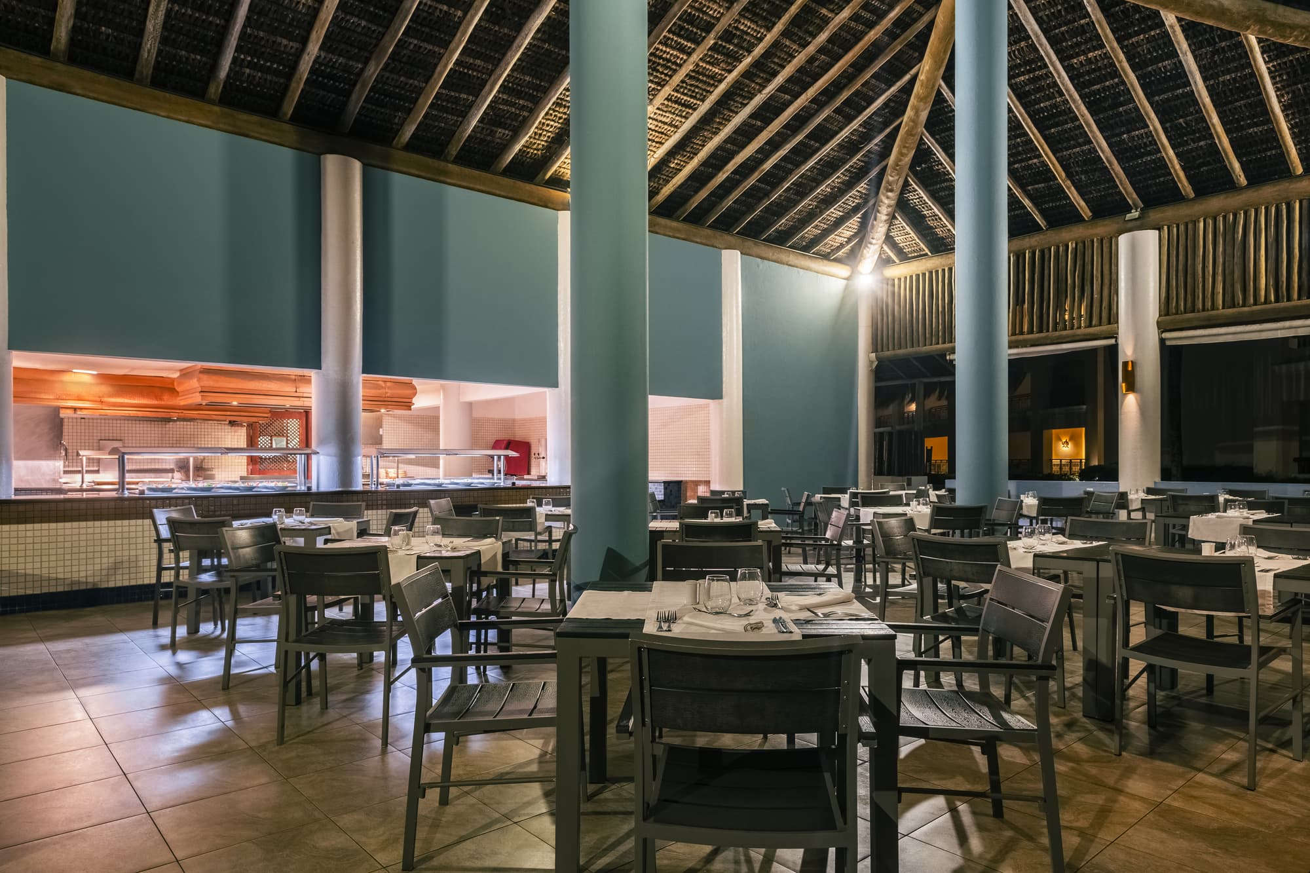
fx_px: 764
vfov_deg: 59.5
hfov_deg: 81.2
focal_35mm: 21
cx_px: 655
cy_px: 436
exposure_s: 1/25
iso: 1000
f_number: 6.4
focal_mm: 13.8
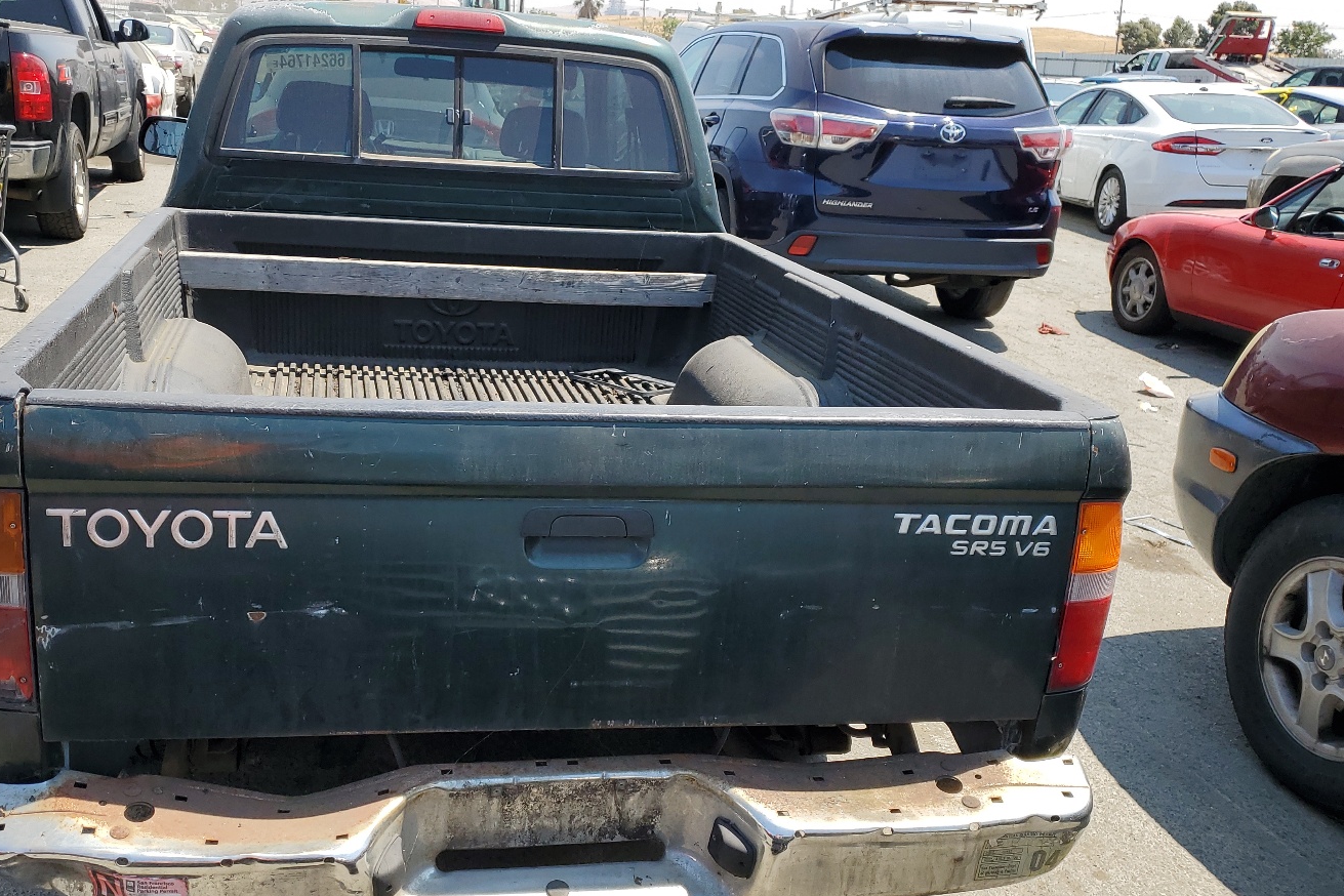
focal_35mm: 33
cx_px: 581
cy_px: 513
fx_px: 1232
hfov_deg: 57.0
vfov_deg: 39.9
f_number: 1.5
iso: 50
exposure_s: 1/2000
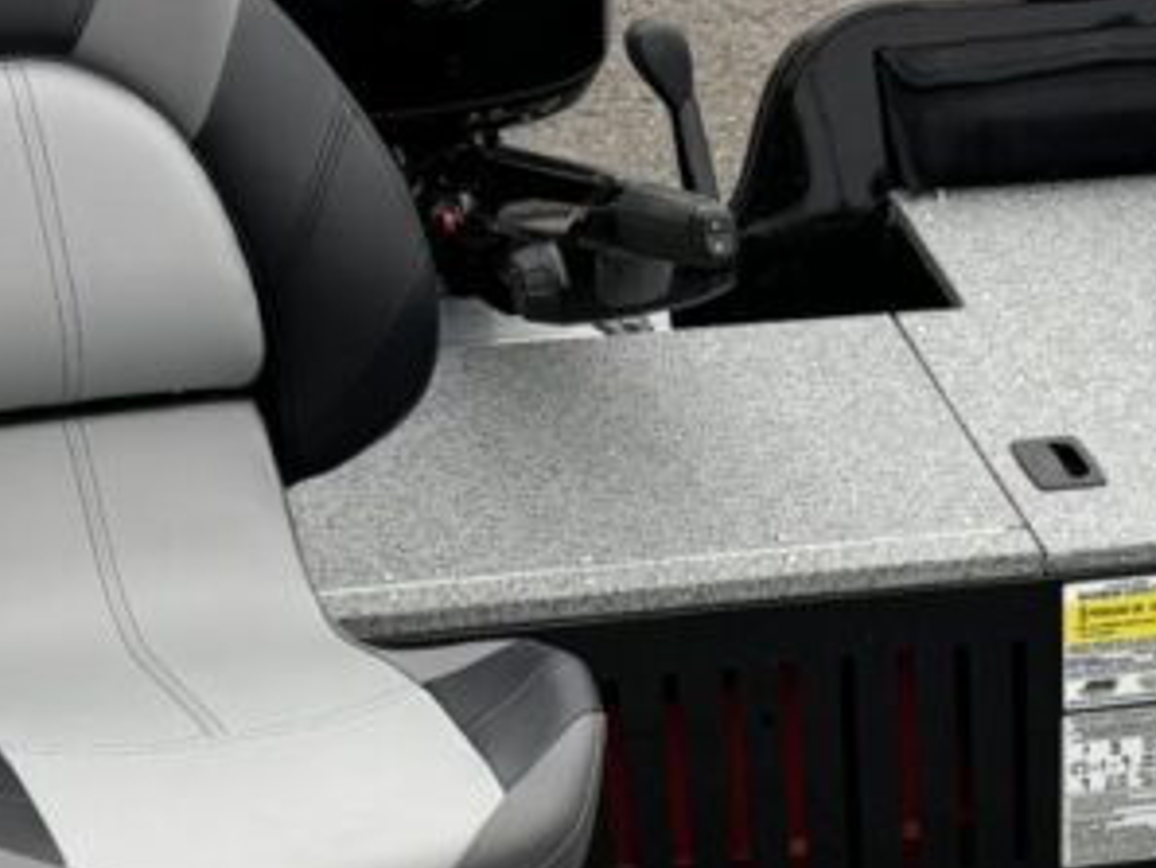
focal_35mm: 126
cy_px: 1872
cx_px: 1401
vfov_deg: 10.6
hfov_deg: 15.1
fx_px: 4209
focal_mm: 5.96
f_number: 1.6
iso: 50
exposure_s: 1/370
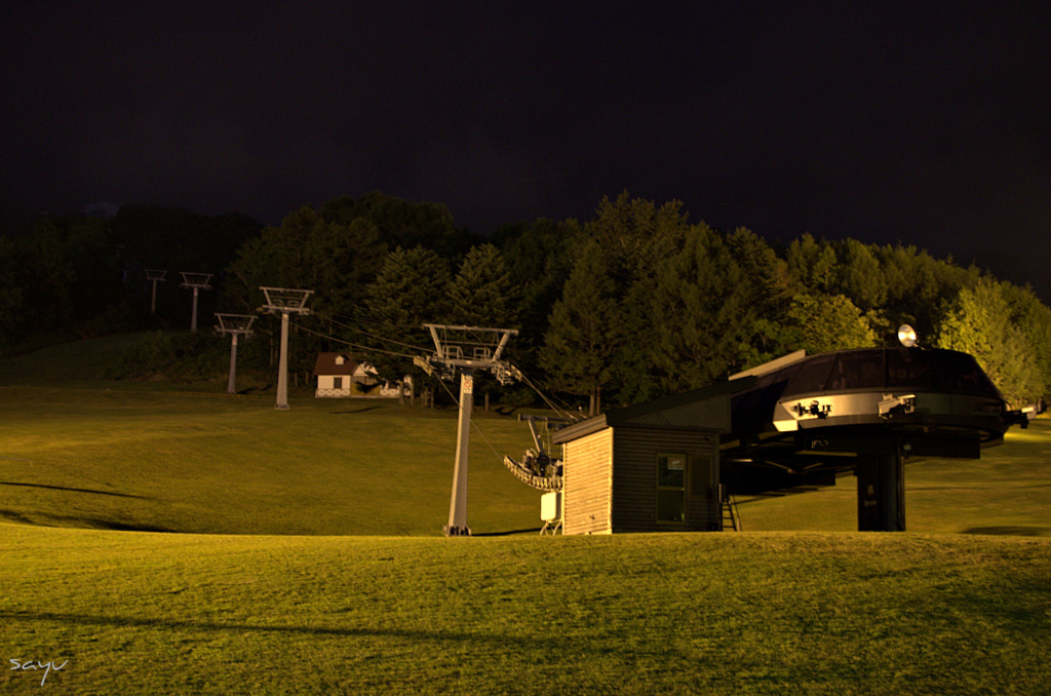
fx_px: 1529
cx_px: 526
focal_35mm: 52
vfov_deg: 25.6
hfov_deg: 37.9
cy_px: 348
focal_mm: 35
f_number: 2.8
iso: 1000
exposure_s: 1/2
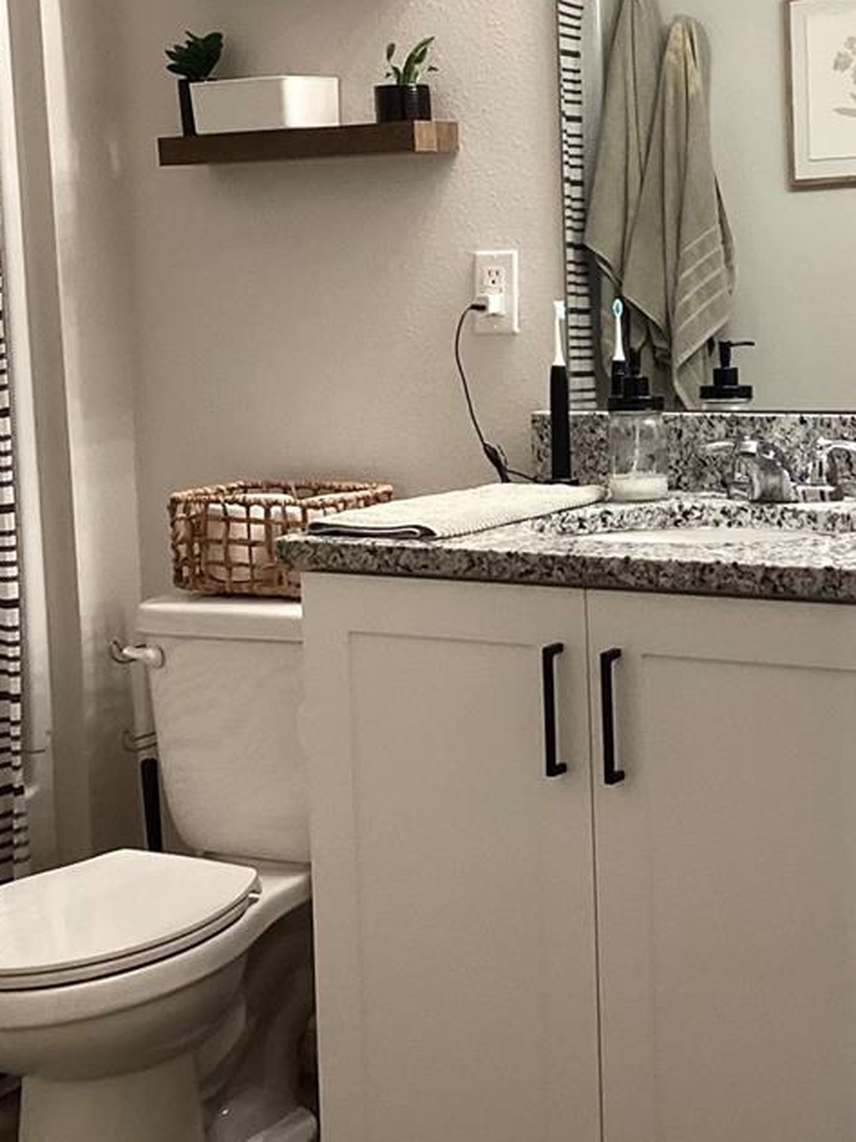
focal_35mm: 59
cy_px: 456
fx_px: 1946
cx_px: 686
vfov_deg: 32.6
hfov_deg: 24.4
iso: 160
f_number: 2.4
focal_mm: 3.3
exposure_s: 1/60
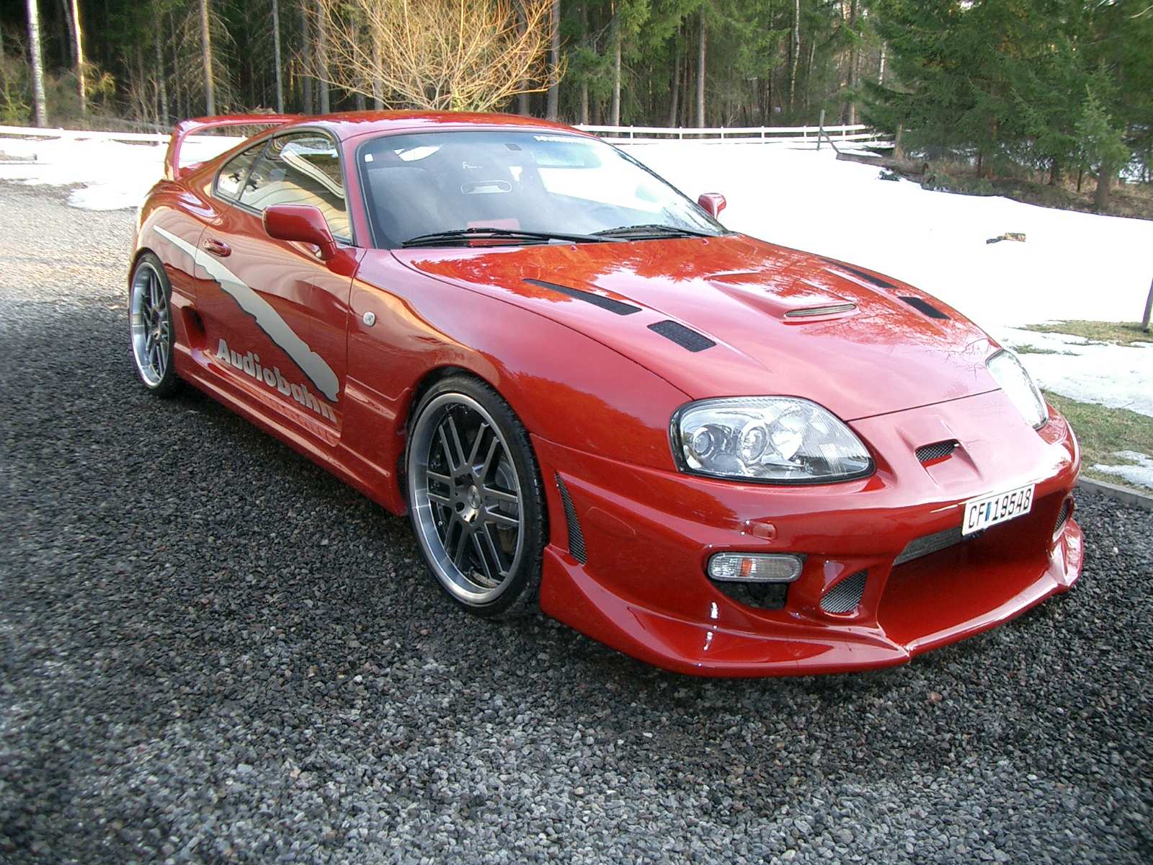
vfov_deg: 40.7
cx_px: 576
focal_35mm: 35
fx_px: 1166
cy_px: 432
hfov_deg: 52.6
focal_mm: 5.8
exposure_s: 1/60
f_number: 2.6
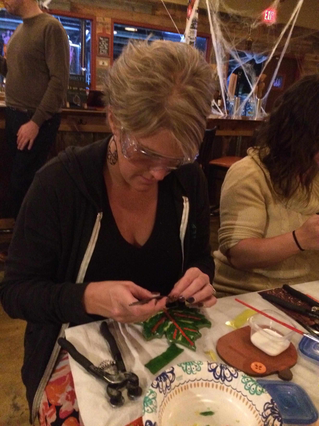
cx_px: 160
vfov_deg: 61.7
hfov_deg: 48.2
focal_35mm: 29
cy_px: 213
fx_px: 356
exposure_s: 1/15
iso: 640
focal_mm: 4.15
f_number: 2.2
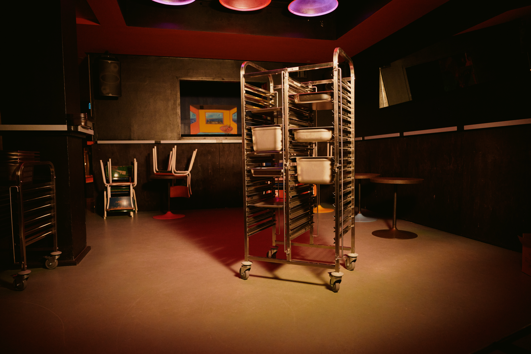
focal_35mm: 24
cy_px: 177
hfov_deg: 73.7
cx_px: 266
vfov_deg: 53.1
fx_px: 354
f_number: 2.8
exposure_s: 1/125
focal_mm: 24
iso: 1250
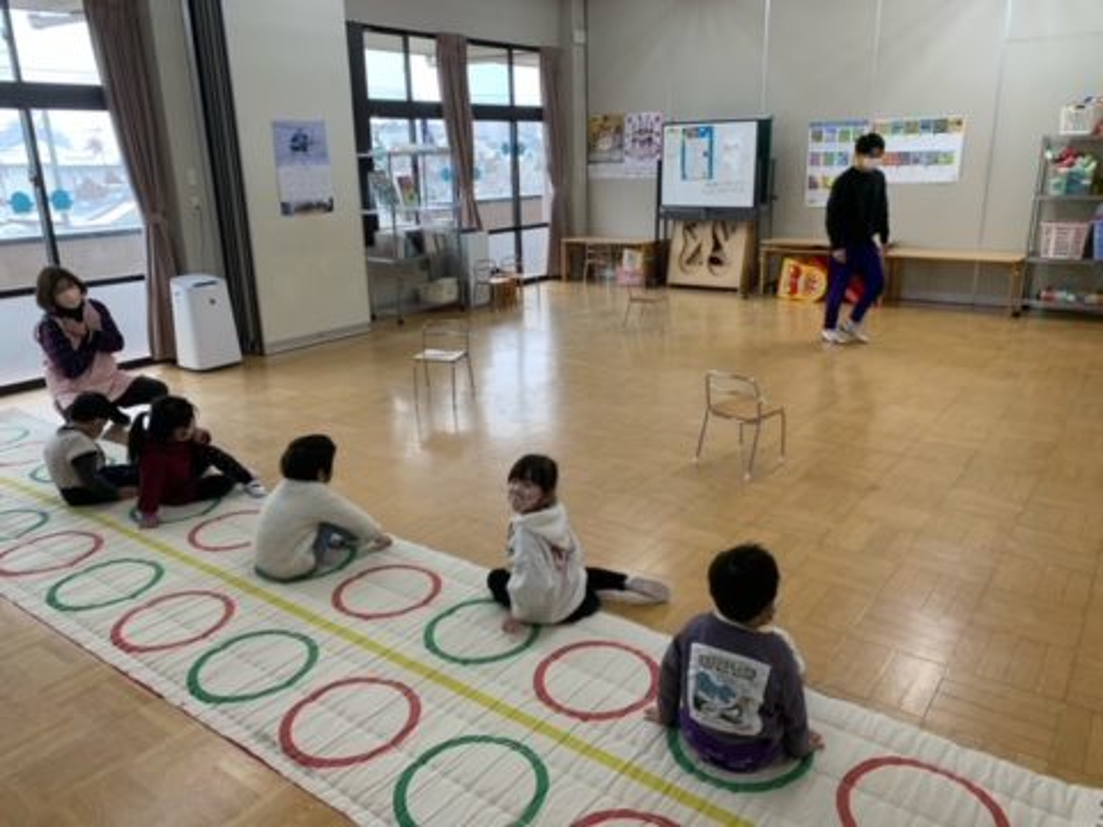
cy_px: 414
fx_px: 828
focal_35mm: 26
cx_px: 552
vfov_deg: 53.1
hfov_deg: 67.3
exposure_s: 1/77
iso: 100
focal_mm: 4.25
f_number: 1.8
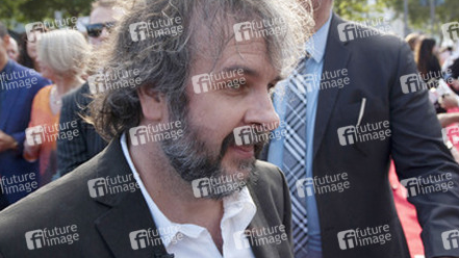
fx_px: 779
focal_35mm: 64
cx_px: 231
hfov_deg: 32.8
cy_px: 107
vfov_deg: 18.8
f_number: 8
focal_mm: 40
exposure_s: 1/125
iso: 400
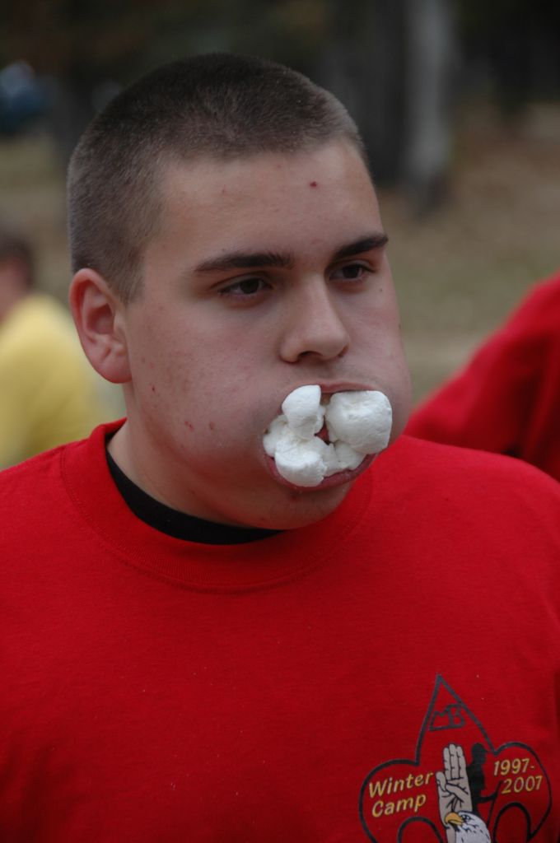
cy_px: 422
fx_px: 4737
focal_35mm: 202
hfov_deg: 6.8
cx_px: 280
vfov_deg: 10.2
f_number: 5.6
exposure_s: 1/160
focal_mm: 135
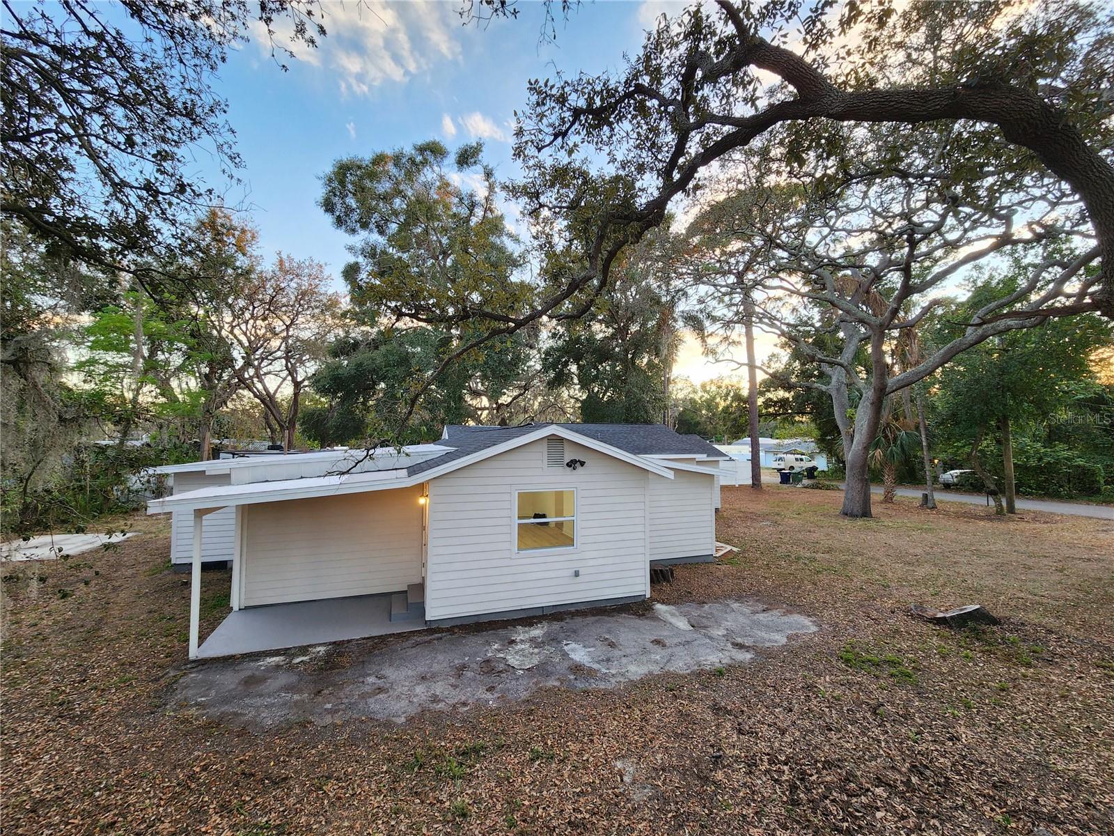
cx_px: 557
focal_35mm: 13
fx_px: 418
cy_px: 418
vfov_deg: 89.9
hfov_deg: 106.2
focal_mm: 2.2
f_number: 2.2
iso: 160
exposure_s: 1/60
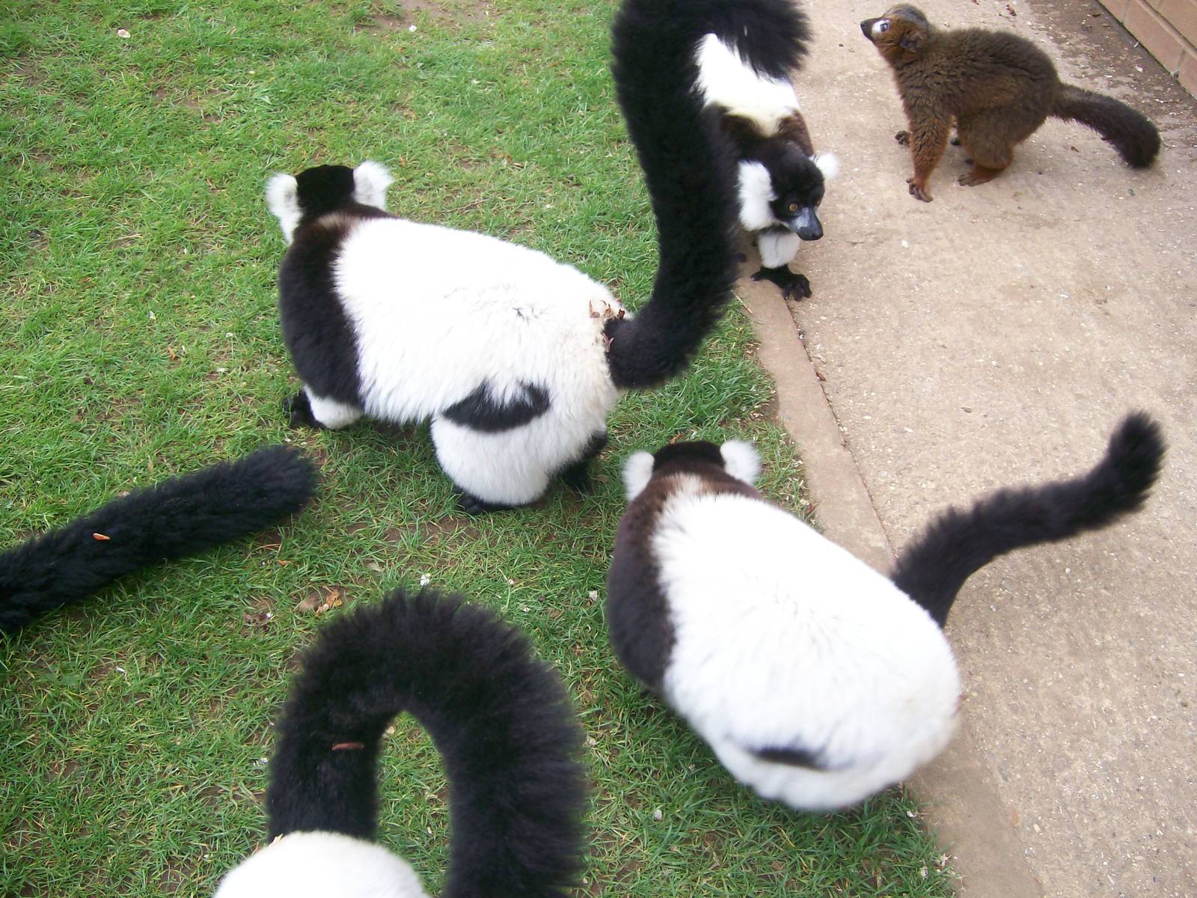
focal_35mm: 35
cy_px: 449
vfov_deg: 40.7
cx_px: 598
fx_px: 1210
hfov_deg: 52.6
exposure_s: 1/88.4
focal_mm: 5.8
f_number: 2.8
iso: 80
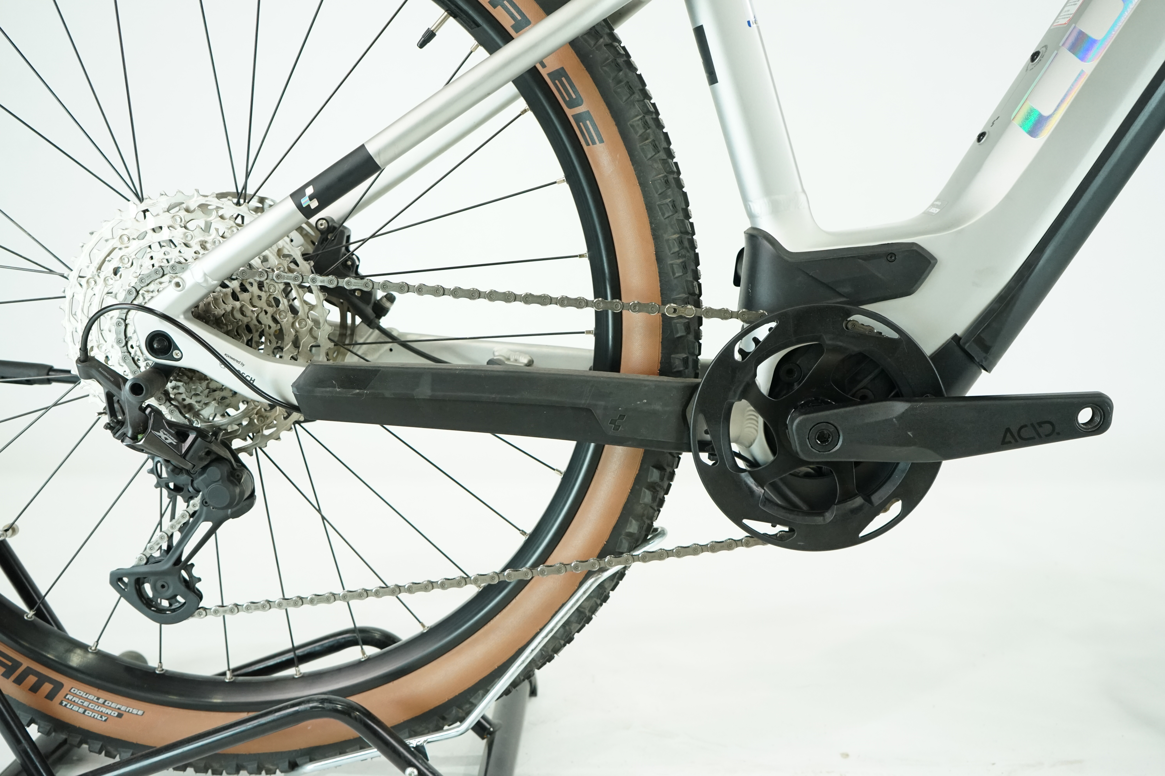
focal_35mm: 33
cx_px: 582
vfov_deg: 40.0
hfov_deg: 57.2
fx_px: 1068
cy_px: 388
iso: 2500
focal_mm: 33
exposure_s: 1/200
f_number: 5.6
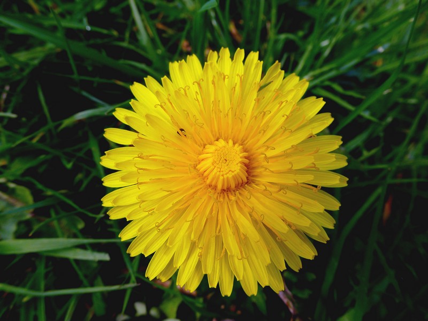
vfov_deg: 56.8
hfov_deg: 71.6
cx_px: 214
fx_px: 297
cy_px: 160
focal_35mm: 24
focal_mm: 4.3
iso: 100
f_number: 4
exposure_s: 1/400
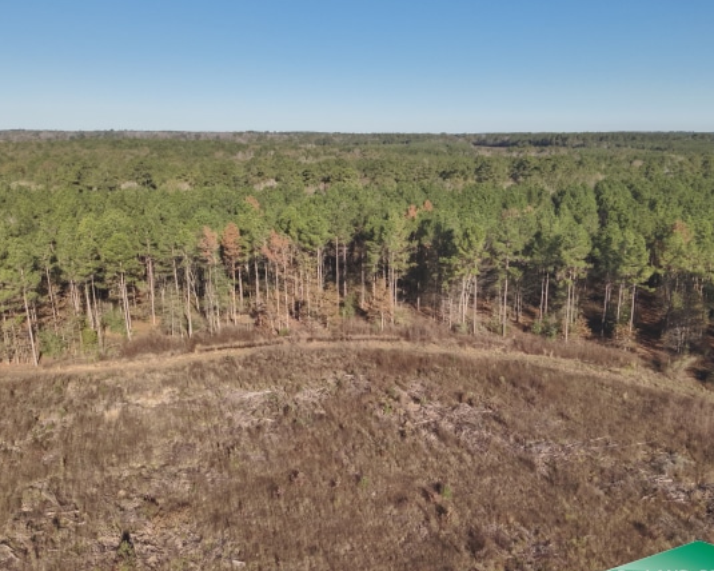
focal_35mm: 28
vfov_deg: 51.5
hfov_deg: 62.1
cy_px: 302
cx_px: 395
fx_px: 592
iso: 100
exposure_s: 1/1250
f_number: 2.8
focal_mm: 4.4
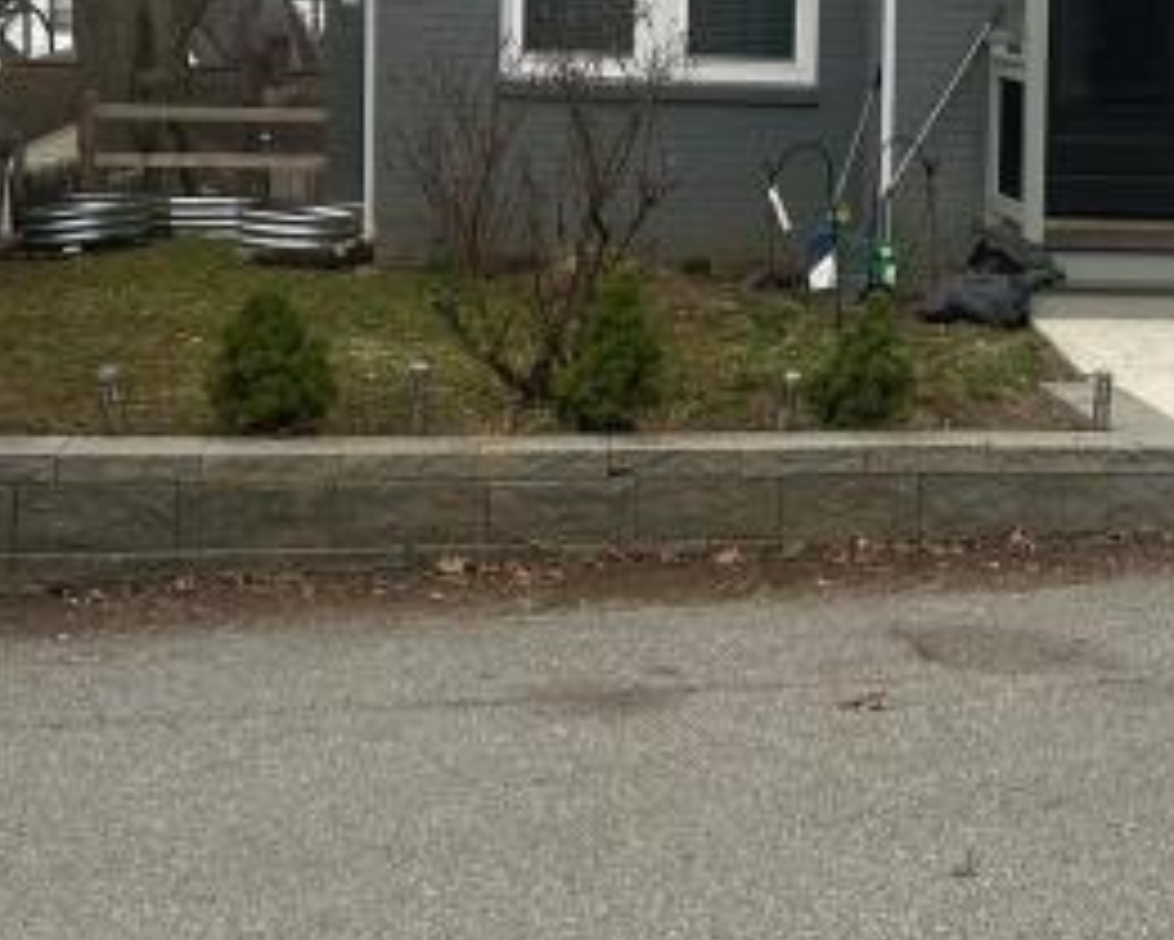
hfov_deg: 26.4
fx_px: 2433
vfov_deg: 21.6
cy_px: 193
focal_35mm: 70
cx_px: 999
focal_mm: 5.7
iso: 80
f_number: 1.5
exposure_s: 1/121
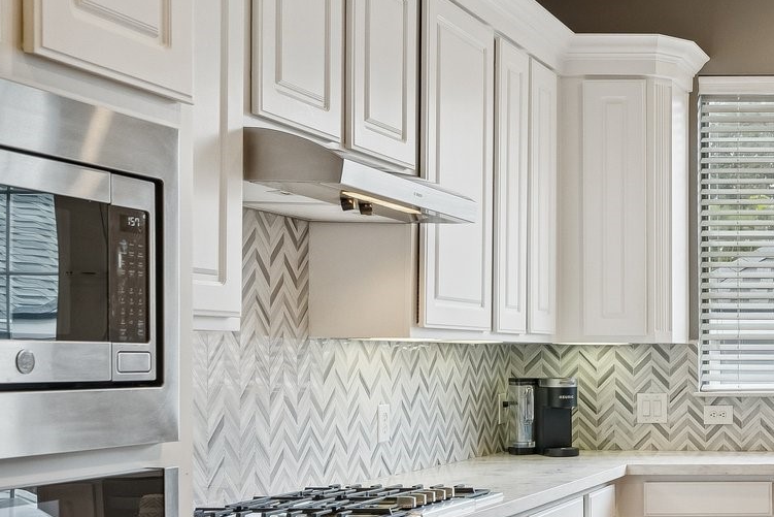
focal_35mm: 60
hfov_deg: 28.0
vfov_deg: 22.5
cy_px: 371
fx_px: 1290
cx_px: 989
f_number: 8
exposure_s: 1/25
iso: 640
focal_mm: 22
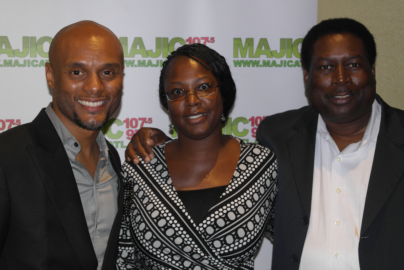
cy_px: 135
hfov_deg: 29.2
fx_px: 774
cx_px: 202
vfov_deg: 19.7
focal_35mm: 69
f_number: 5
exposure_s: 1/60
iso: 400
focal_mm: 45
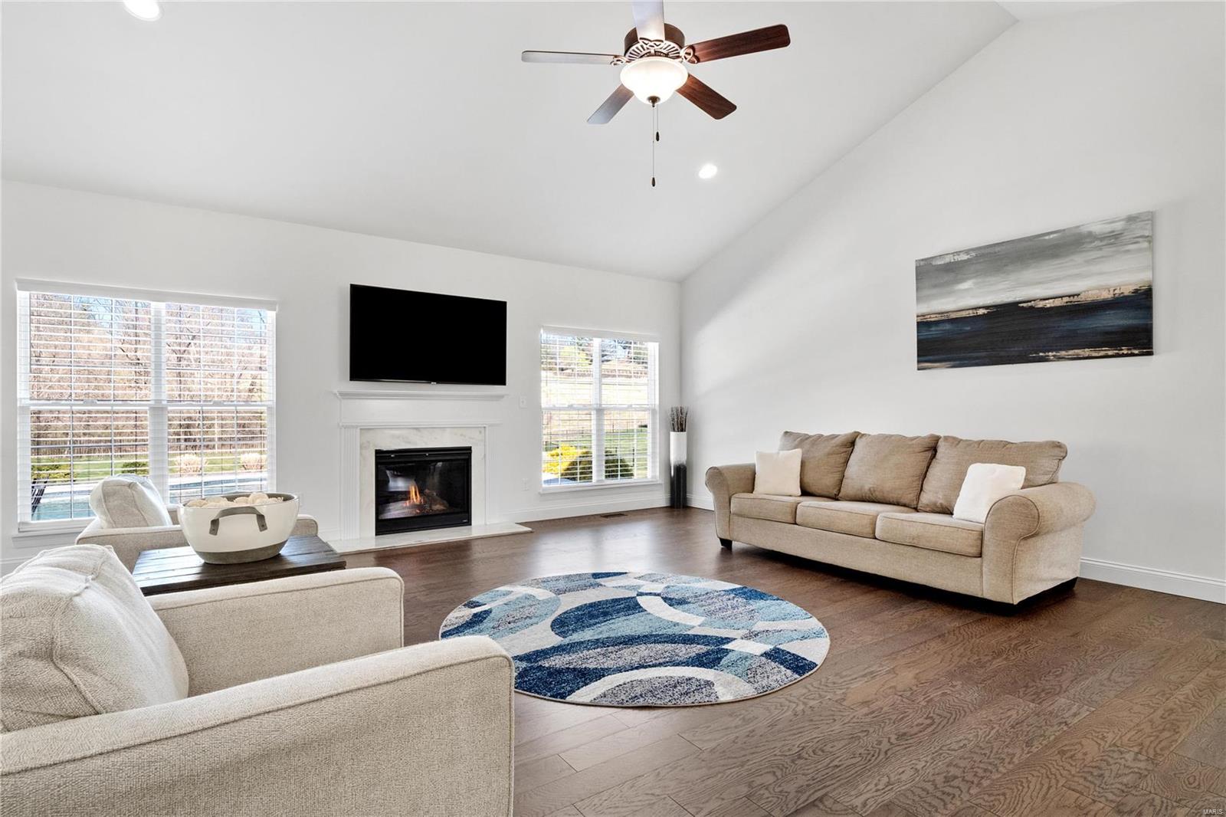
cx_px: 613
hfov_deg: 90.0
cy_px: 408
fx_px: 613
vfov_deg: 67.4
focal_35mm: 18
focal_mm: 9
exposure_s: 1/10
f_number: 8
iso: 400
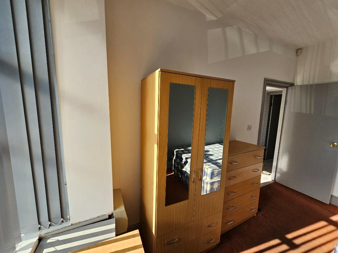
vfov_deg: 89.9
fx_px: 127
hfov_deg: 106.2
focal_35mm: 13
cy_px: 126
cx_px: 169
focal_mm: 2.2
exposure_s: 1/310
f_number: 2.2
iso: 50
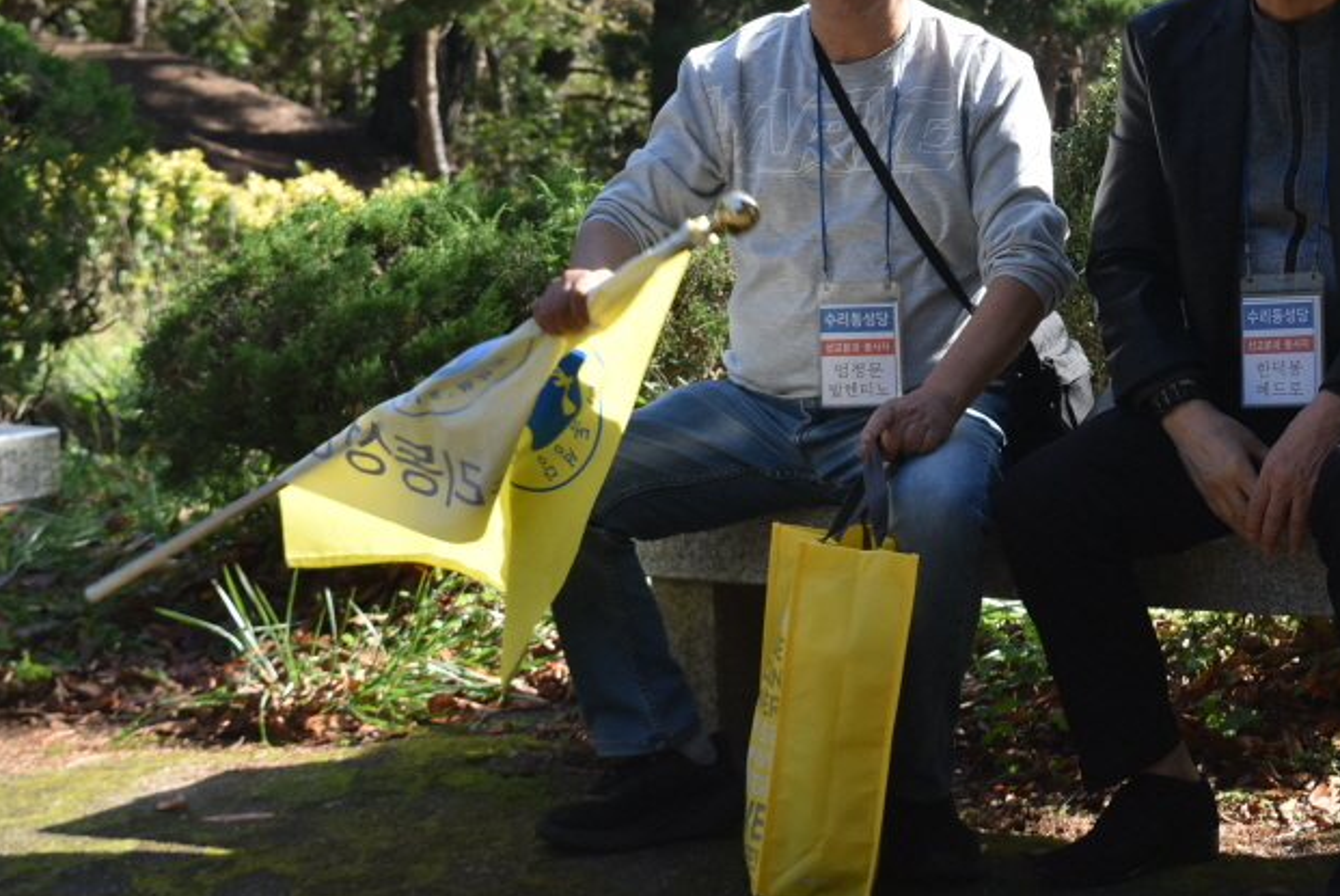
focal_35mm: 133
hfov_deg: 15.4
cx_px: 924
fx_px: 4947
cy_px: 218
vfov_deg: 10.3
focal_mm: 55
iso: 360
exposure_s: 1/250
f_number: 8
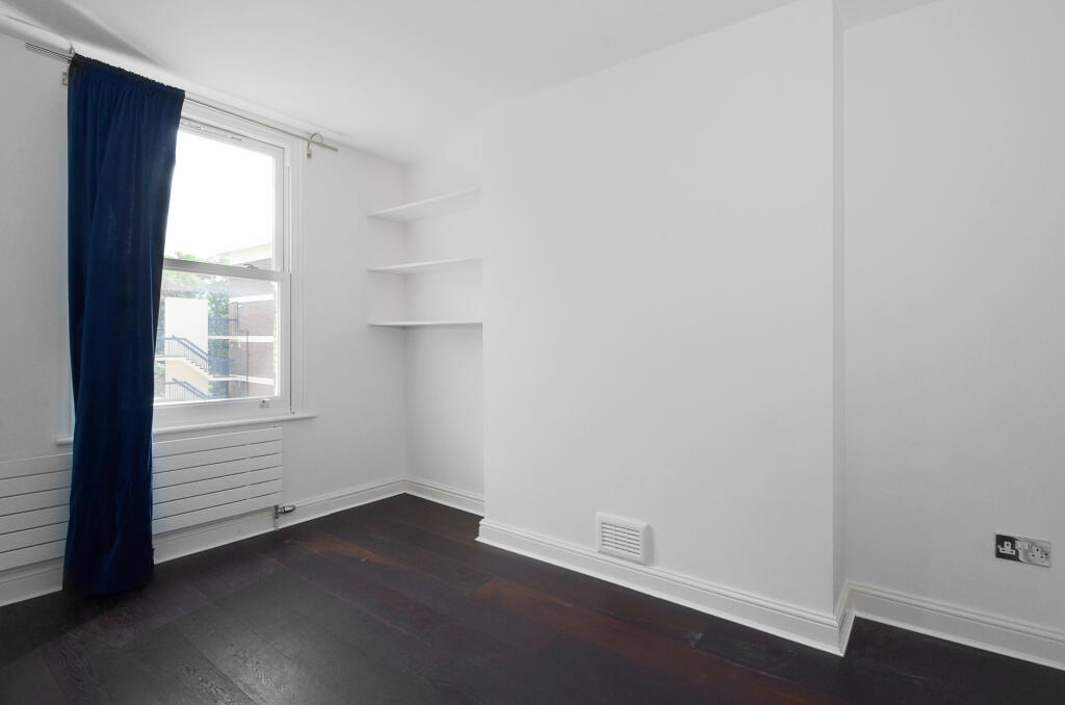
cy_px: 352
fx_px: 487
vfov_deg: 71.8
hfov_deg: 95.1
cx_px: 532
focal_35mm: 16
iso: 250
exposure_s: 1/15
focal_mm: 11
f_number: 14
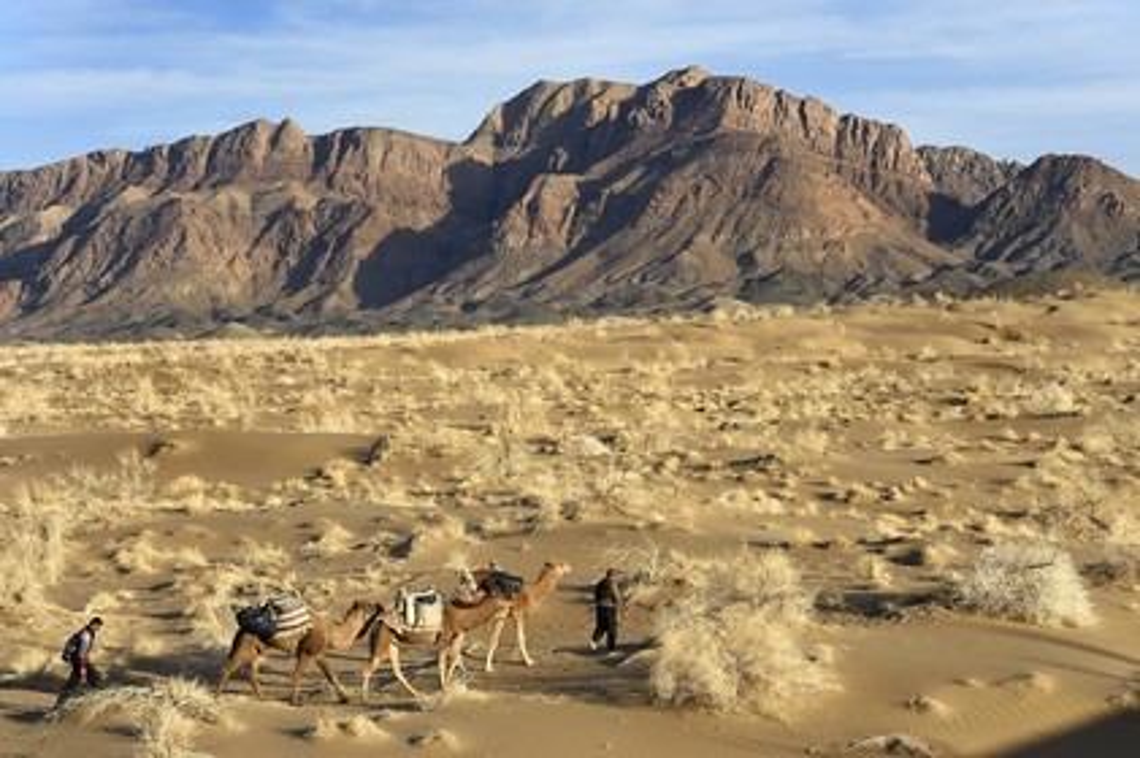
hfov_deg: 23.9
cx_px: 570
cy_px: 379
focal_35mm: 85
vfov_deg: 16.0
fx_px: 2689
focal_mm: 85
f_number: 9
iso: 200
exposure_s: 1/320
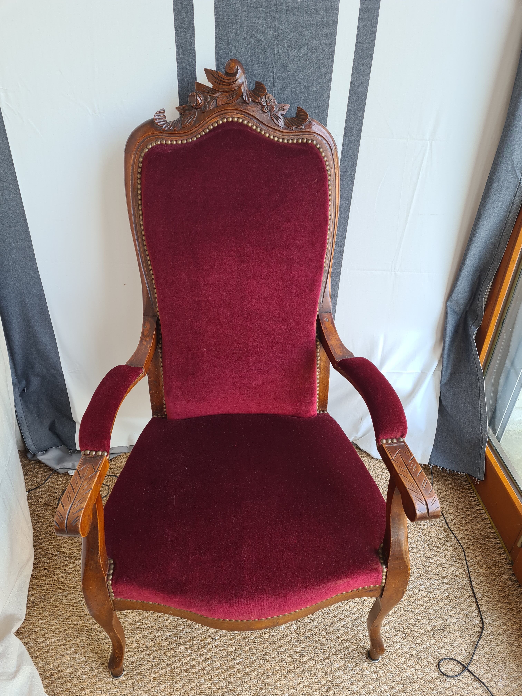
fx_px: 523
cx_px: 261
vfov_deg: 67.3
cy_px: 348
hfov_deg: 53.1
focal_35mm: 26
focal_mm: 5.4
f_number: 1.8
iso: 50
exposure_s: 1/50
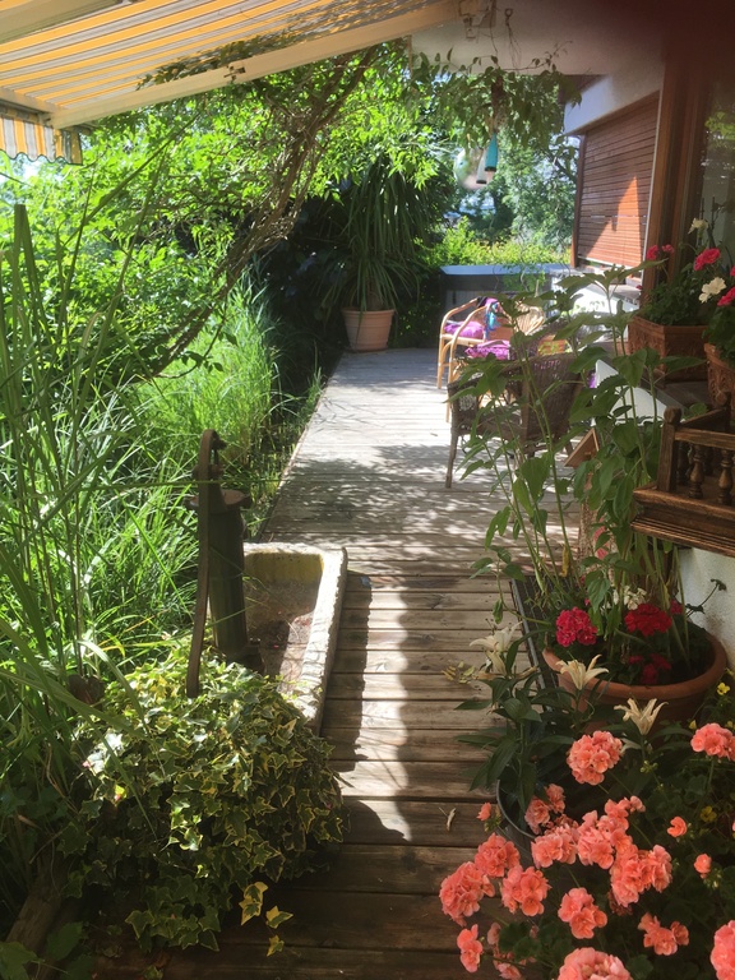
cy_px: 490
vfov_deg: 61.7
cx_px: 368
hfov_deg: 48.2
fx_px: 821
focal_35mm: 29
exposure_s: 1/458
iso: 25
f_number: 2.2
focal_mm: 4.15
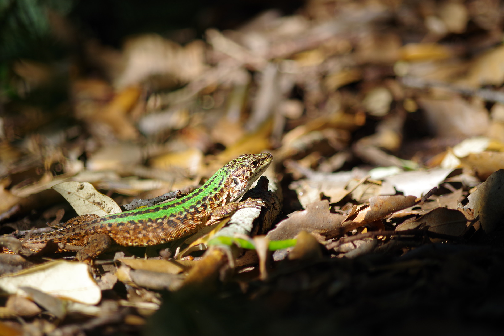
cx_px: 252
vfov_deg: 6.6
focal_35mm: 207
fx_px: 2898
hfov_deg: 9.9
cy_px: 168
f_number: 4.5
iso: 100
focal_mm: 137.5
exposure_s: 1/125
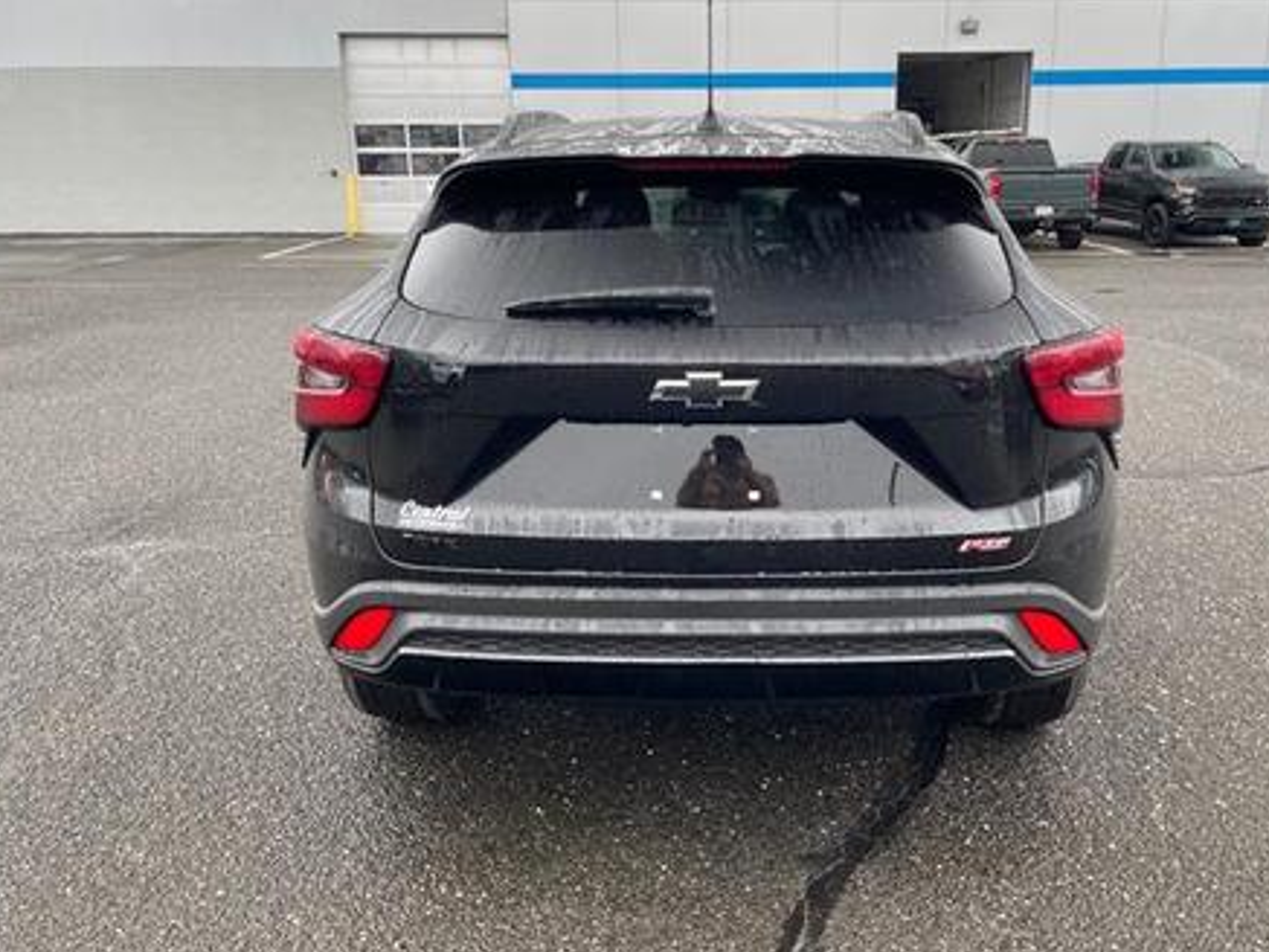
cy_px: 447
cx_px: 694
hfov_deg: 59.8
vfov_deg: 46.8
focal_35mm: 30
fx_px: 1100
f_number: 1.6
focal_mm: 4.2
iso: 32
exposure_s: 1/121
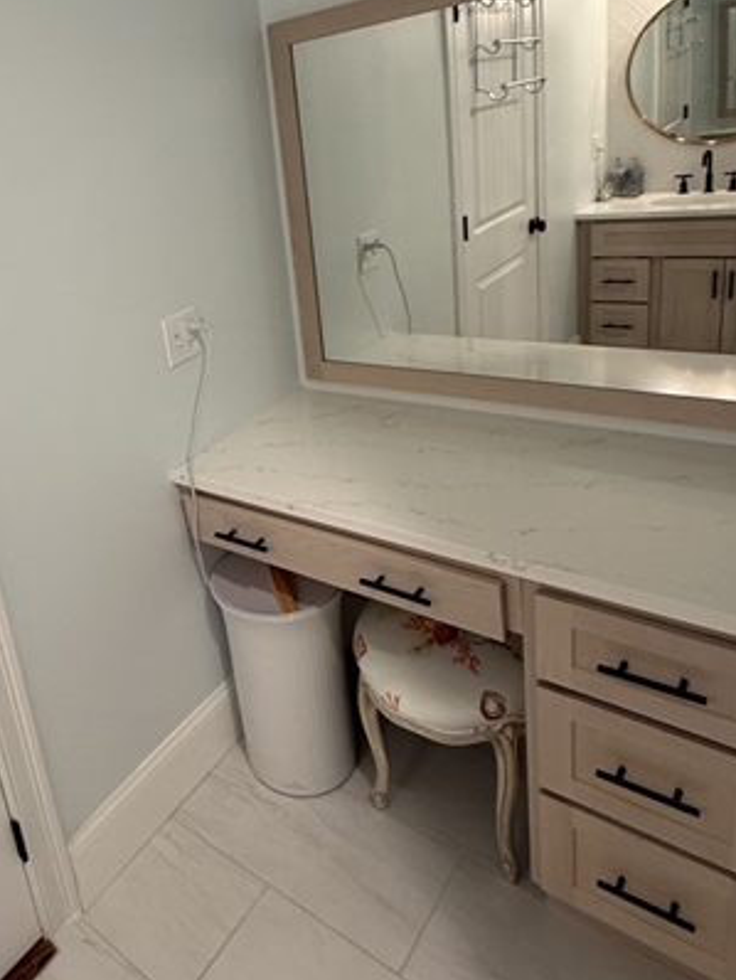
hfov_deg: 48.7
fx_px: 765
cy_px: 355
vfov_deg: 64.1
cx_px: 155
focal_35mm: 27
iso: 160
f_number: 2.2
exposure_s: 1/60
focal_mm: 2.22
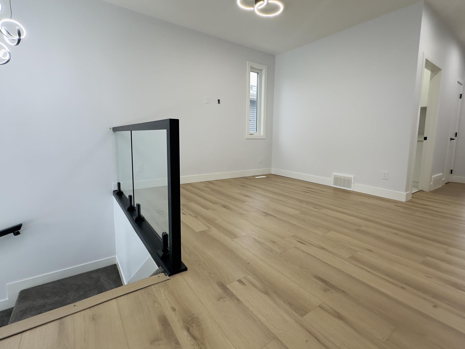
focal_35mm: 17
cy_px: 162
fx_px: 228
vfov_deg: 74.6
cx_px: 245
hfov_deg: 91.0
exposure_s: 1/120
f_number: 2.2
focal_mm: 2.22
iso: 200
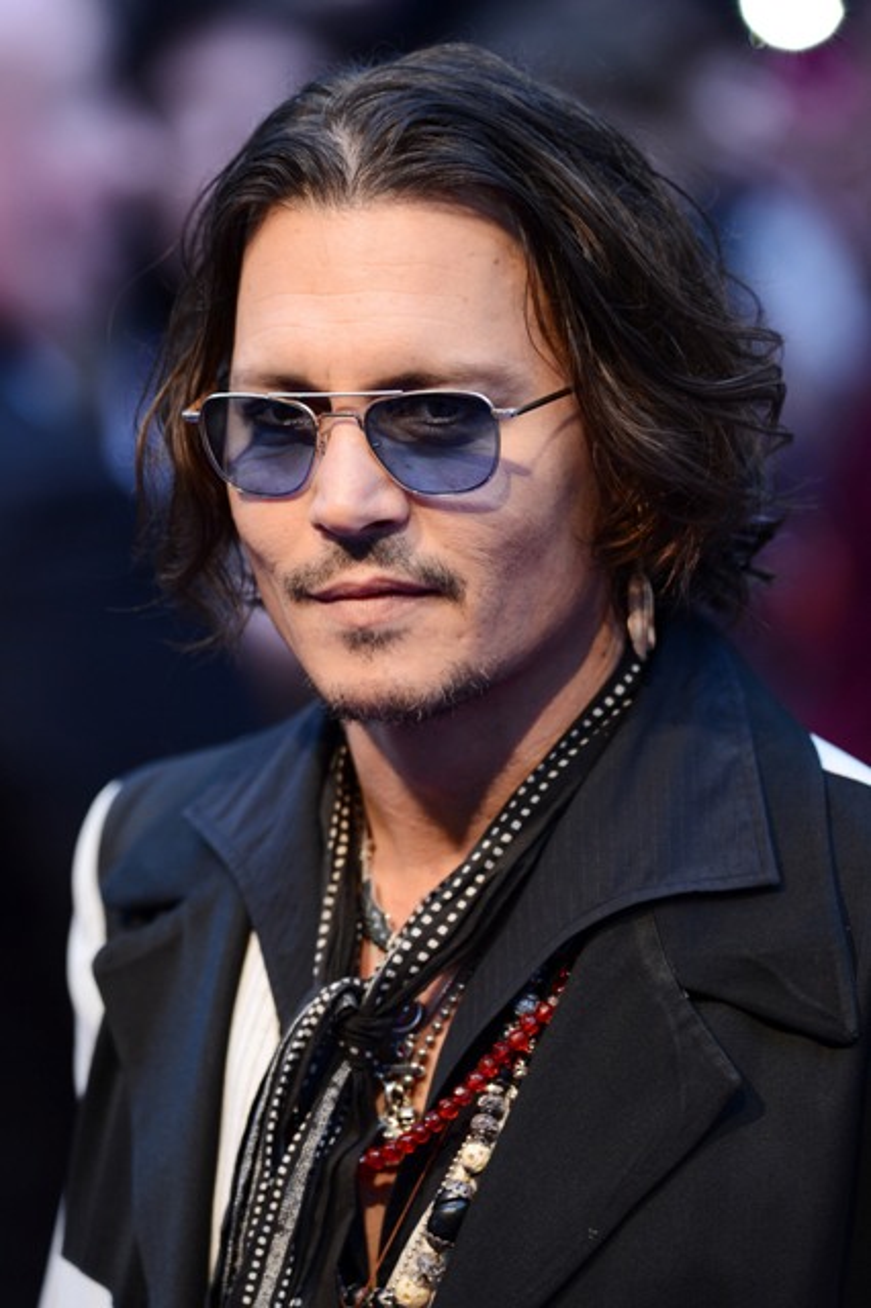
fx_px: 10898
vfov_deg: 6.9
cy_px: 654
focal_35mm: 300
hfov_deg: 4.6
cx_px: 436
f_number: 4.5
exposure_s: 1/400
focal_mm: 300
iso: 1250
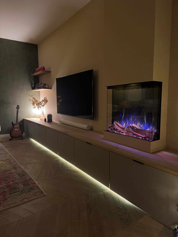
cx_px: 89
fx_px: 165
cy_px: 118
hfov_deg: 56.8
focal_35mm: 24
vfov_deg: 71.6
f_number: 1.78
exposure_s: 1/30
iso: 1000
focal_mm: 6.76
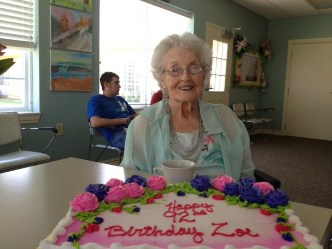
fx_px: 336
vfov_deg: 40.7
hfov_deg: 52.6
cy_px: 124
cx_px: 166
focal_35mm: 35
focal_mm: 4.28
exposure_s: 1/60
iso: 50
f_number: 2.4
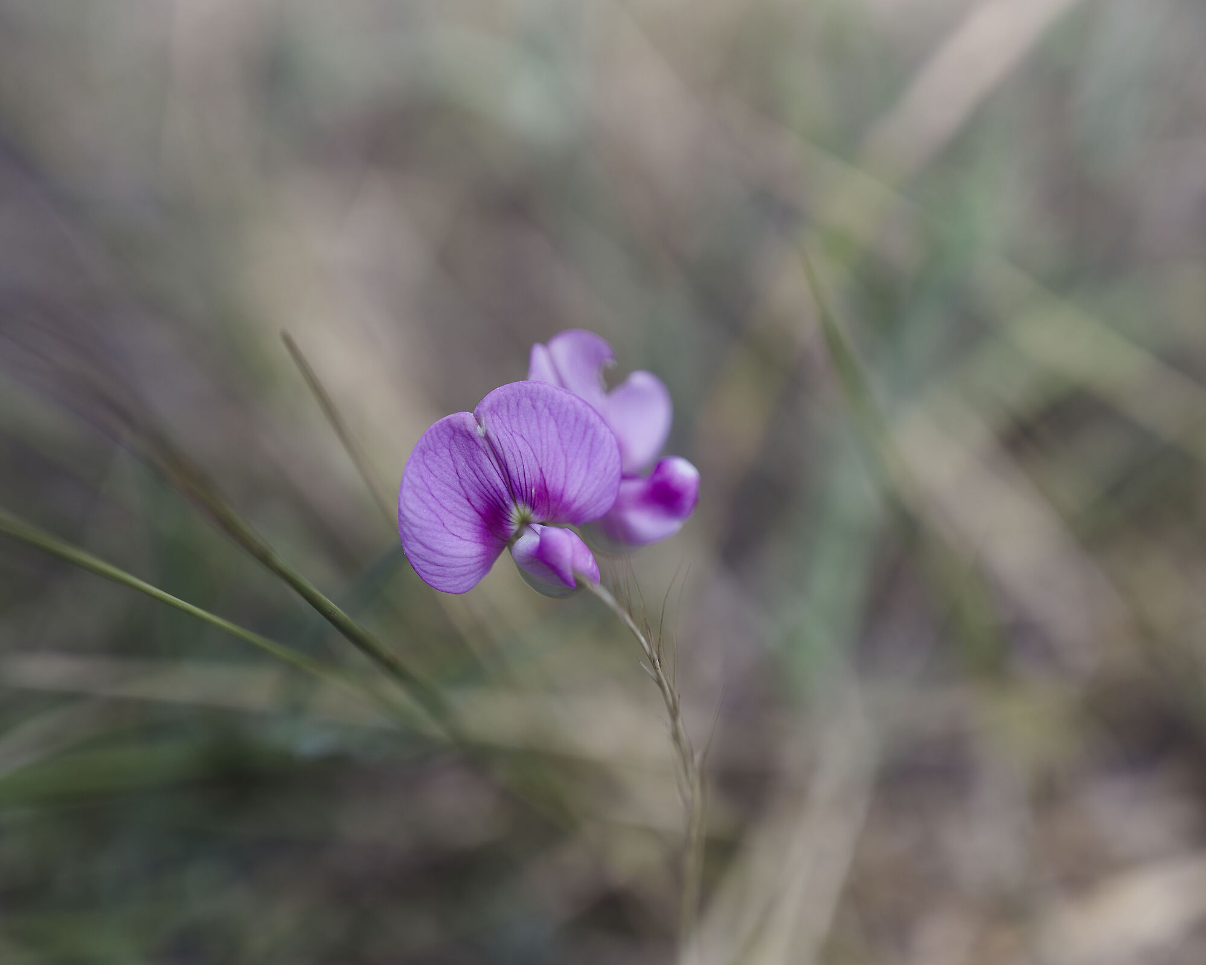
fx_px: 2819
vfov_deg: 19.4
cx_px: 512
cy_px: 482
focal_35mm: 79
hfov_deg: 24.1
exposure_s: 1/200
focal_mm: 70
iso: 100
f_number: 4
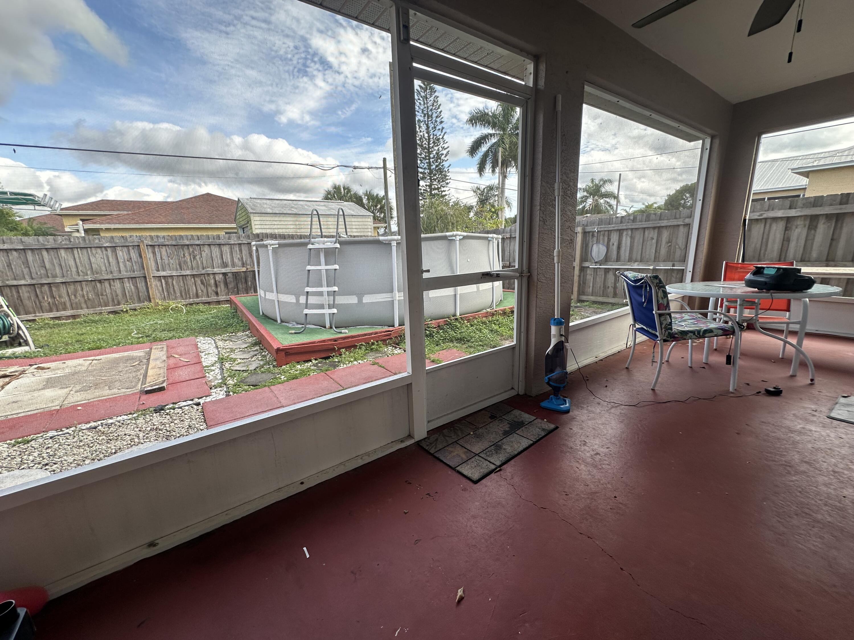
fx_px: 345
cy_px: 320
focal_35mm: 14
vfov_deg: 85.7
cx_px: 427
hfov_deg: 102.1
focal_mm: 2.22
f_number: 2.2
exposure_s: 1/225
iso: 40
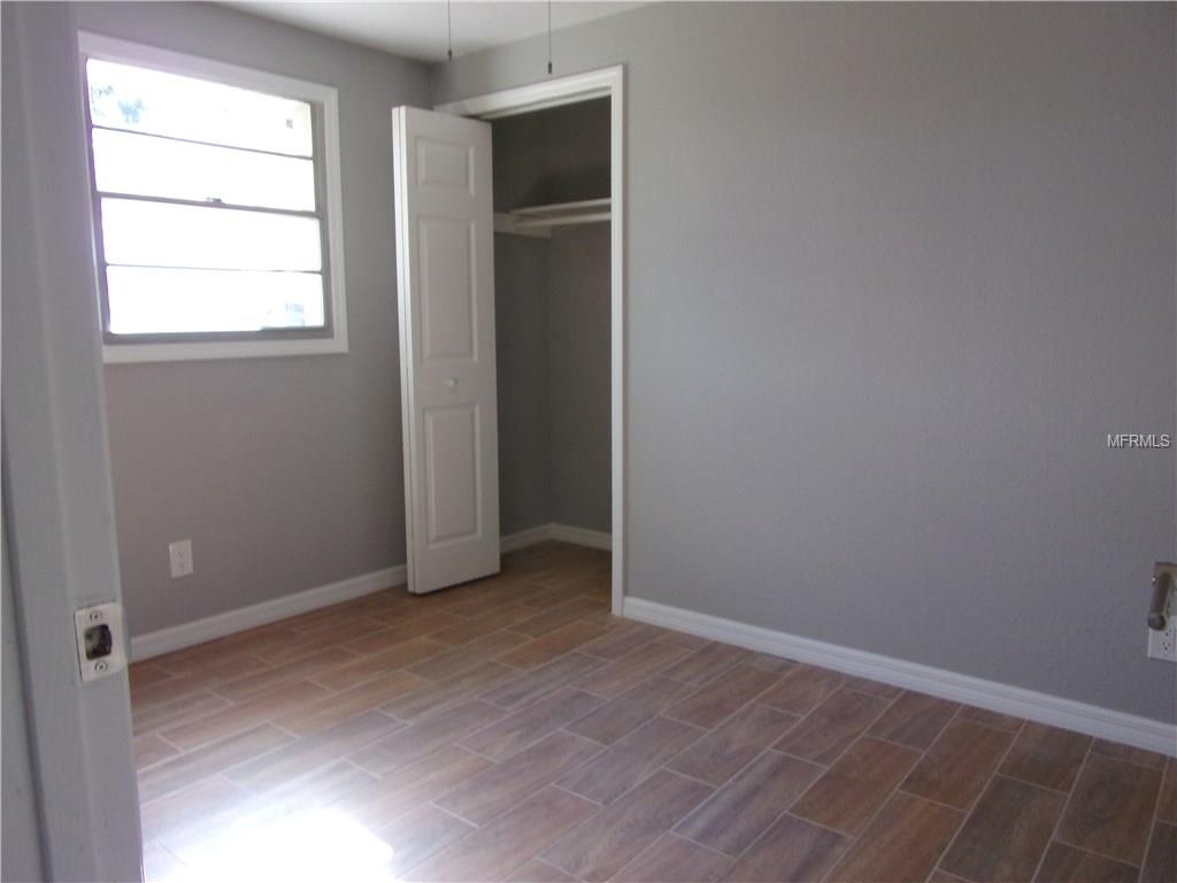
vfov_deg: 56.8
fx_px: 816
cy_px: 442
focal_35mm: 24
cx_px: 588
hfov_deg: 71.6
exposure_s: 1/60
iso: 200
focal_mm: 4.3
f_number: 3.3
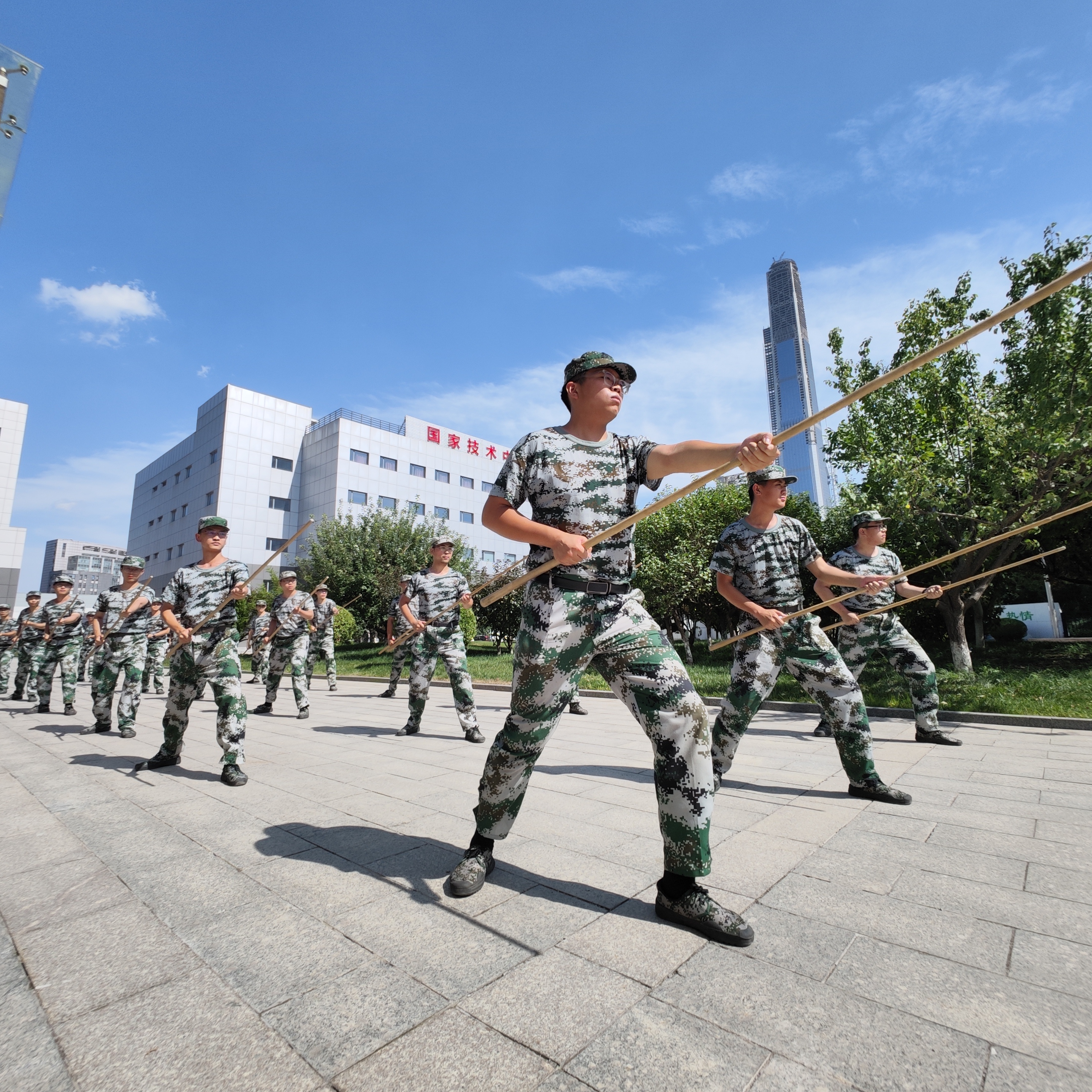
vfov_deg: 87.4
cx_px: 555
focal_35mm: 16
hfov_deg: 87.4
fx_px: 571
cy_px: 538
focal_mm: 2.39
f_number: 2.2
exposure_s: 1/1301
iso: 50
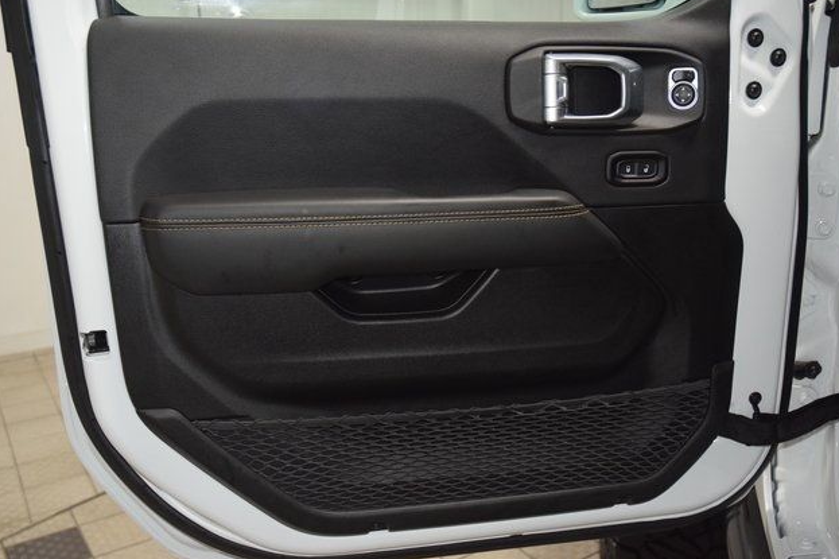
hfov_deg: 51.9
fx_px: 862
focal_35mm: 37
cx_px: 427
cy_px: 275
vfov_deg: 35.9
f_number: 3.8
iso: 1800
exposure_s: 1/125
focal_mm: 24
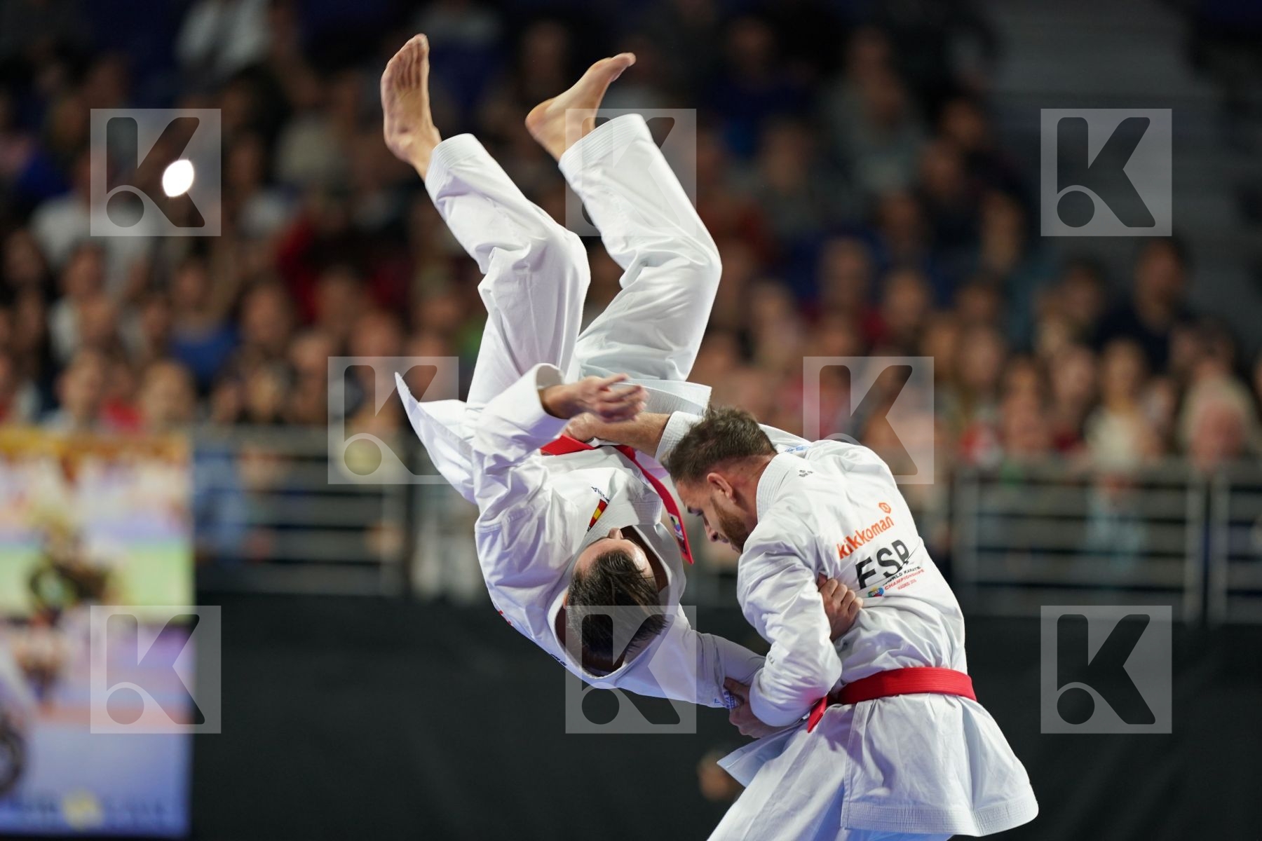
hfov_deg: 5.2
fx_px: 14021
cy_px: 420
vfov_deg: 3.4
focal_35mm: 400
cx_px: 631
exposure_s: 1/500
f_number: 2.8
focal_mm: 400
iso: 1250
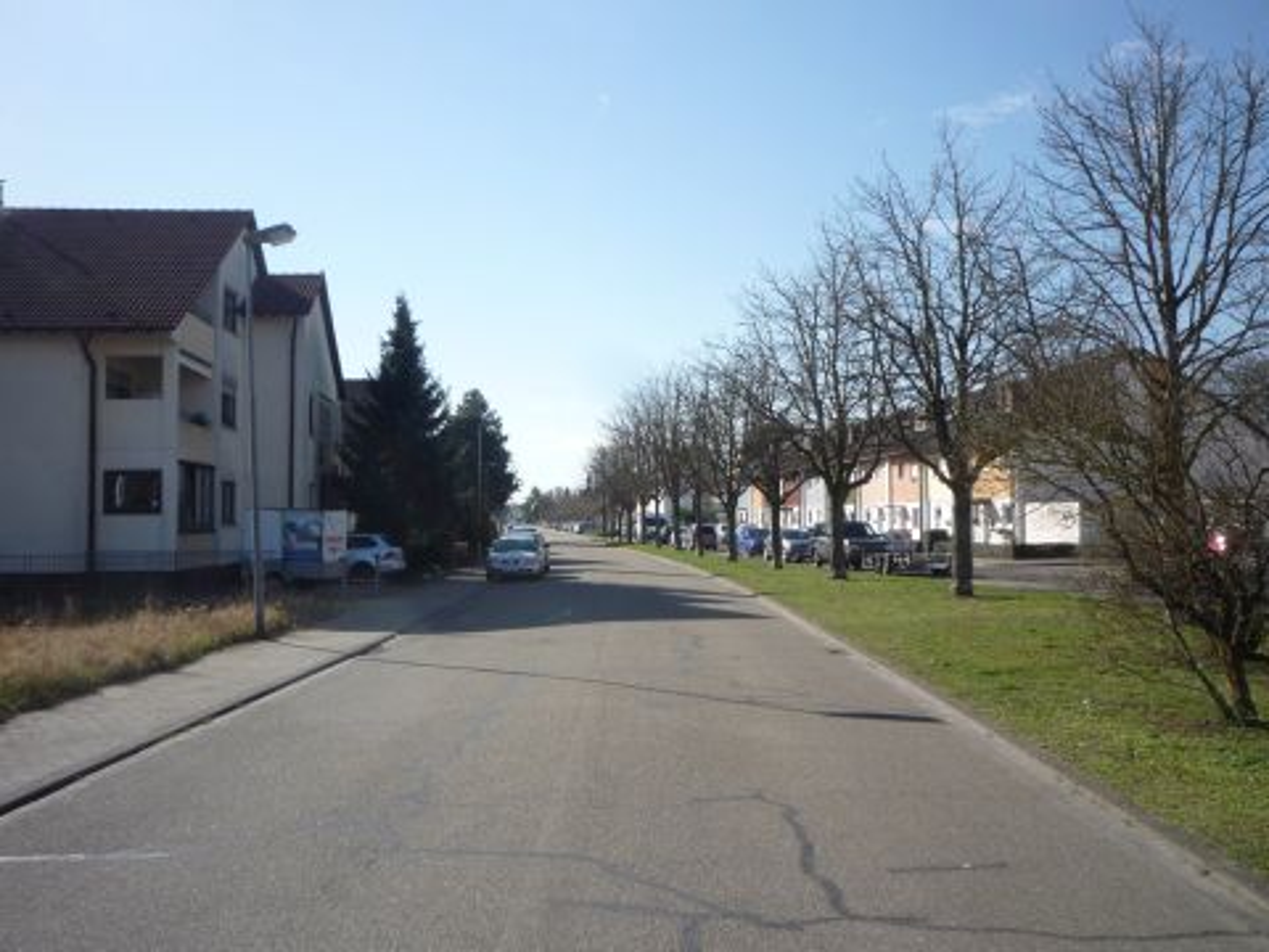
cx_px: 634
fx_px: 1173
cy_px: 476
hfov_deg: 56.8
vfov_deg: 44.2
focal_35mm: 32
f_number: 5
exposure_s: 1/400
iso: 100
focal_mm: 5.2
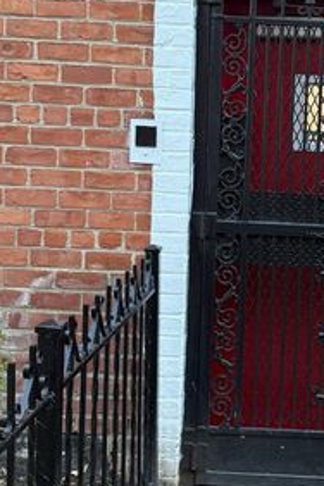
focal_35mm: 59
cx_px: 303
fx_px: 796
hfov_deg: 22.3
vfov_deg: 33.8
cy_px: 180
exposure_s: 1/121
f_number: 1.78
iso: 100
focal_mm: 6.76
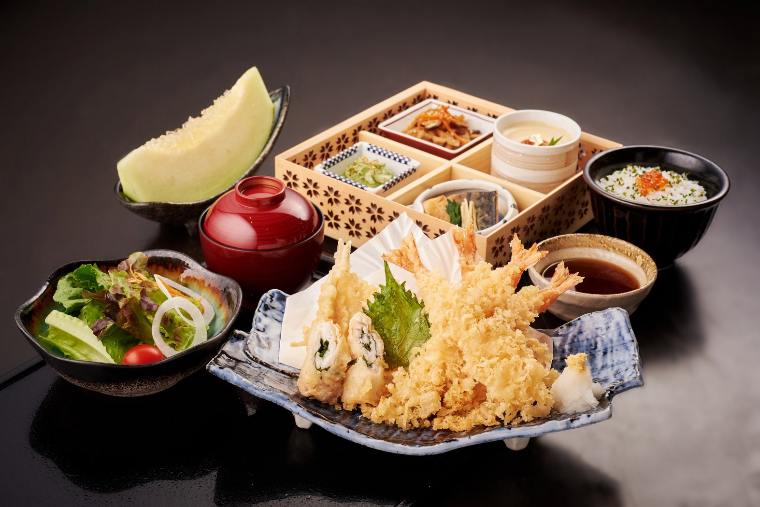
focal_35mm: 60
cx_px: 380
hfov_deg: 33.4
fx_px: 1267
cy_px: 254
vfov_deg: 22.6
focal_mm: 60
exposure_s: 1/125
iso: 1000
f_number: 14
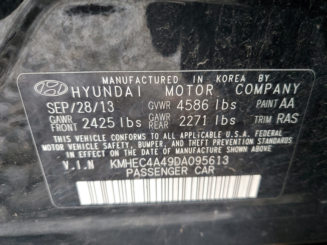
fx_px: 246
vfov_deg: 53.1
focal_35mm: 26
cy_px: 122
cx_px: 164
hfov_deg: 67.3
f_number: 1.5
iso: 125
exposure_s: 1/60.2
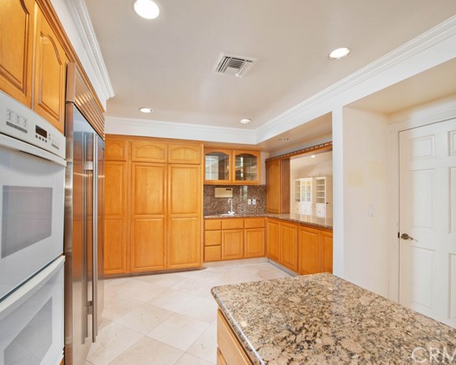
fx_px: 216
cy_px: 182
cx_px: 209
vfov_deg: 80.4
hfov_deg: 92.9
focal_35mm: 16
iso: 400
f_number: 5.6
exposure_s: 1/100
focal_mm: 14
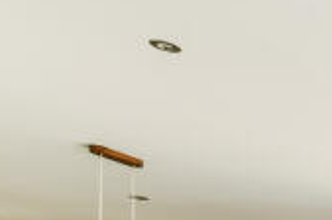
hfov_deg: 15.1
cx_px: 796
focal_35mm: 79
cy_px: 439
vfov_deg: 14.4
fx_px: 727
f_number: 10
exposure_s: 1/13
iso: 100
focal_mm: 13
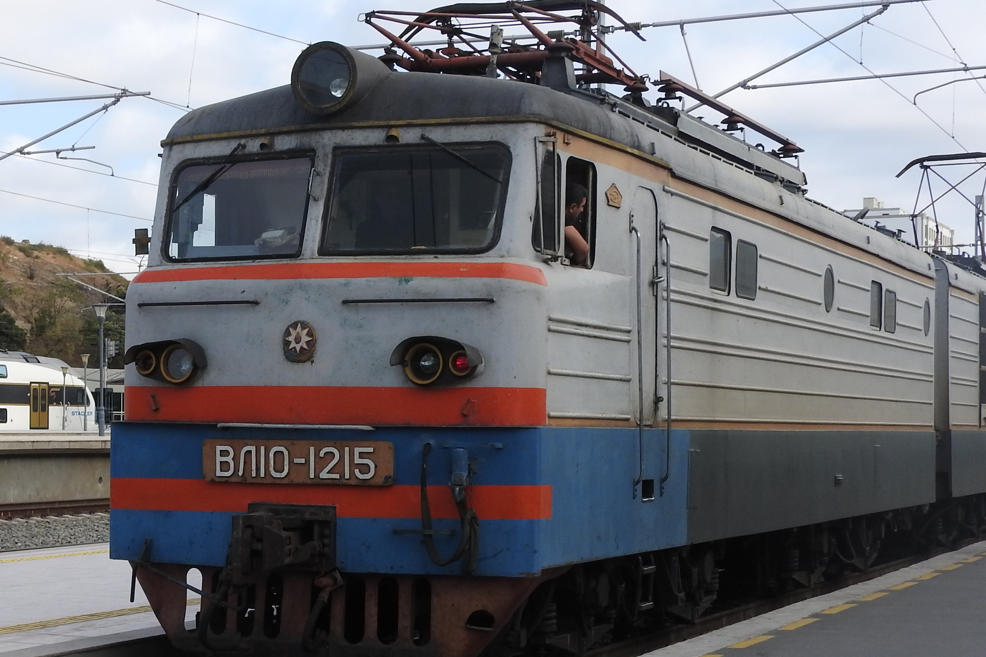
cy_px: 403
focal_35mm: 76
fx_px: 2082
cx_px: 301
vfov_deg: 17.9
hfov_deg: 26.4
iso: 100
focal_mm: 7.2
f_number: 3.8
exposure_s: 1/640
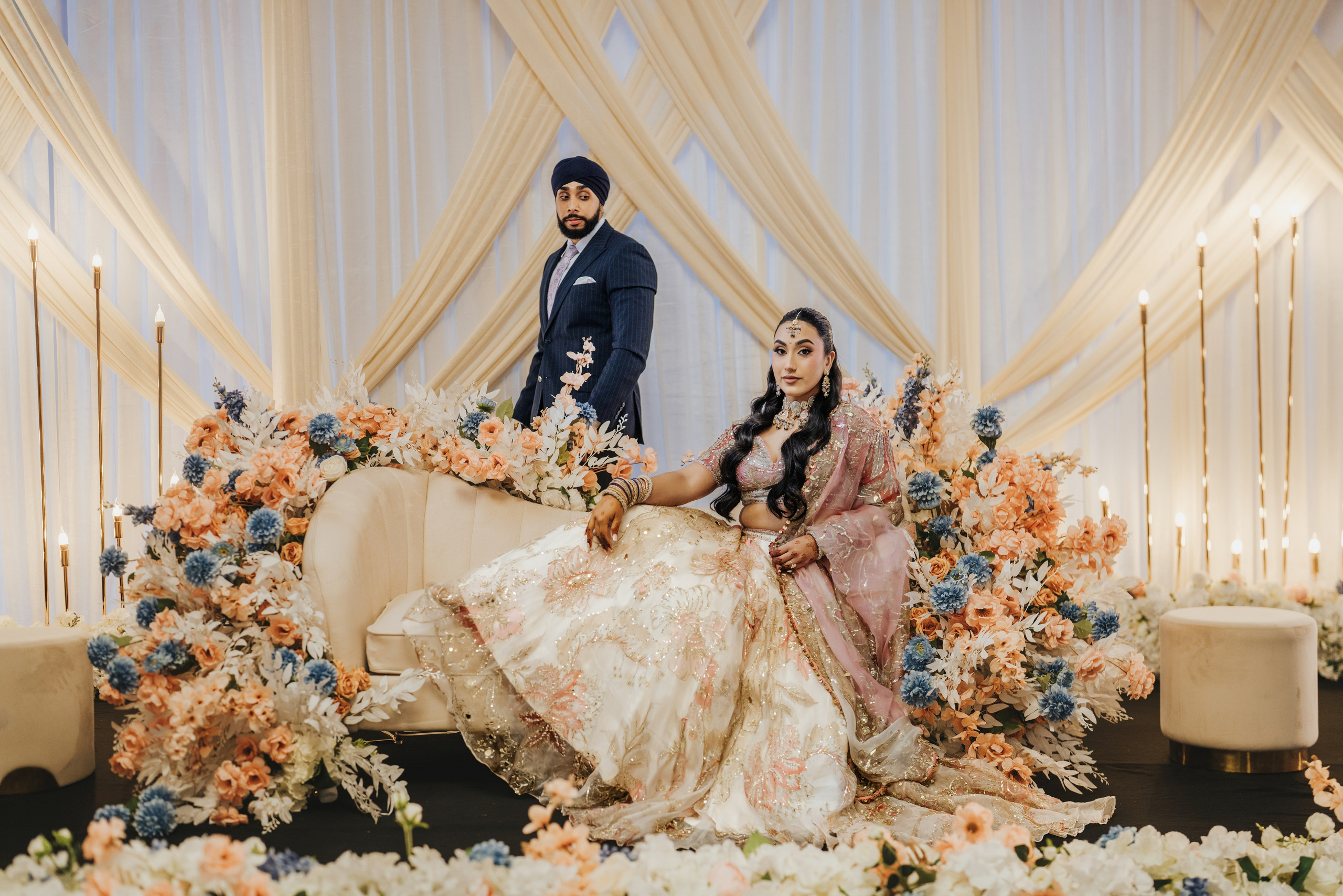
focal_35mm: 50
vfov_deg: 27.0
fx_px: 1865
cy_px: 448
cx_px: 672
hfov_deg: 39.6
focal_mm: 50
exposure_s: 1/250
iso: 640
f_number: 2
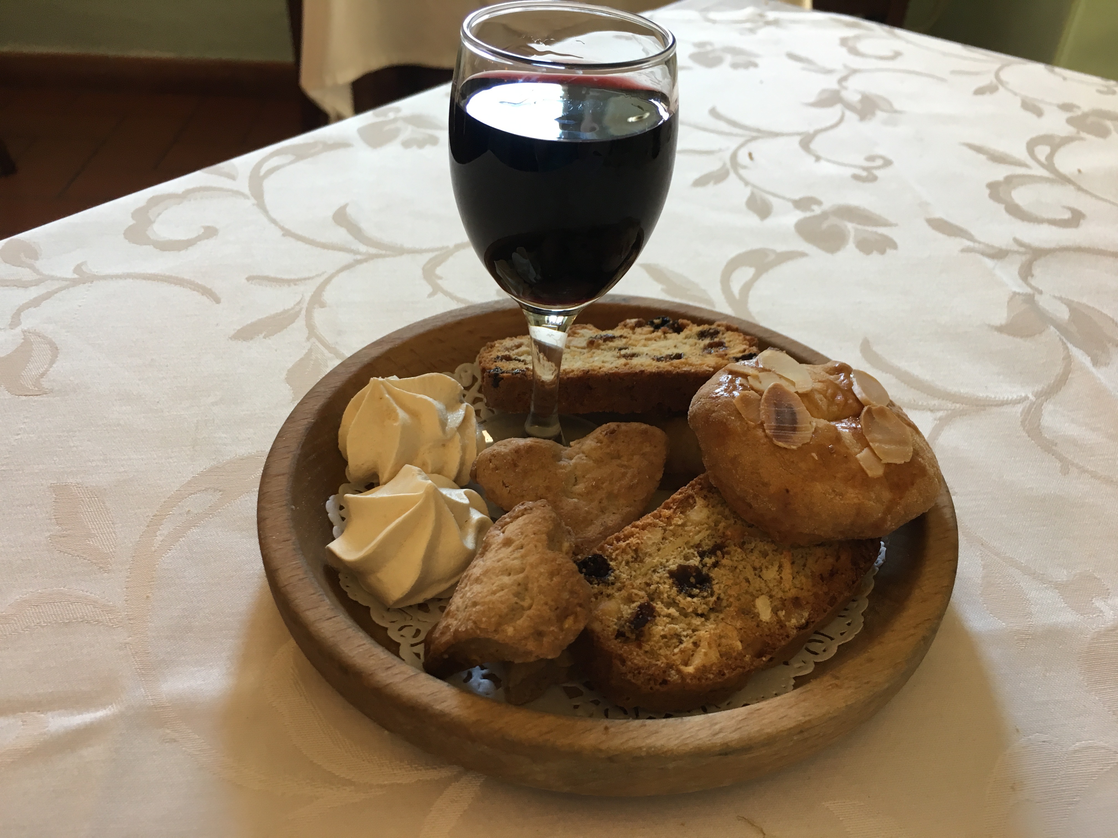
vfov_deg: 48.2
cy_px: 419
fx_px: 937
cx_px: 559
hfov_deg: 61.7
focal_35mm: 29
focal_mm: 4.15
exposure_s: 1/33
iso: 80
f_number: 2.2
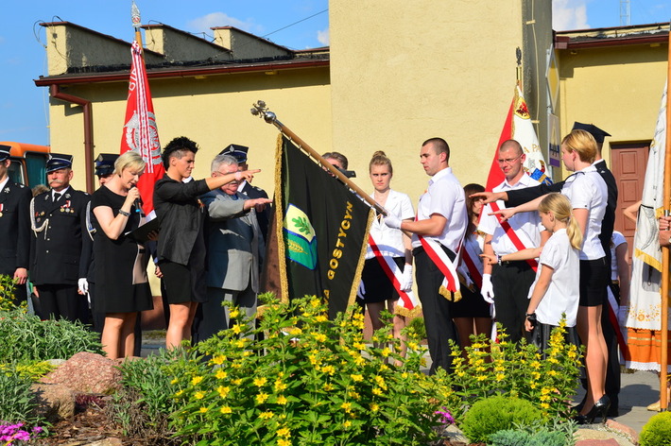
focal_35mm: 87
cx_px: 336
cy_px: 223
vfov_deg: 15.7
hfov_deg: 23.4
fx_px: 1620
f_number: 10
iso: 100
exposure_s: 1/200
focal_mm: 58
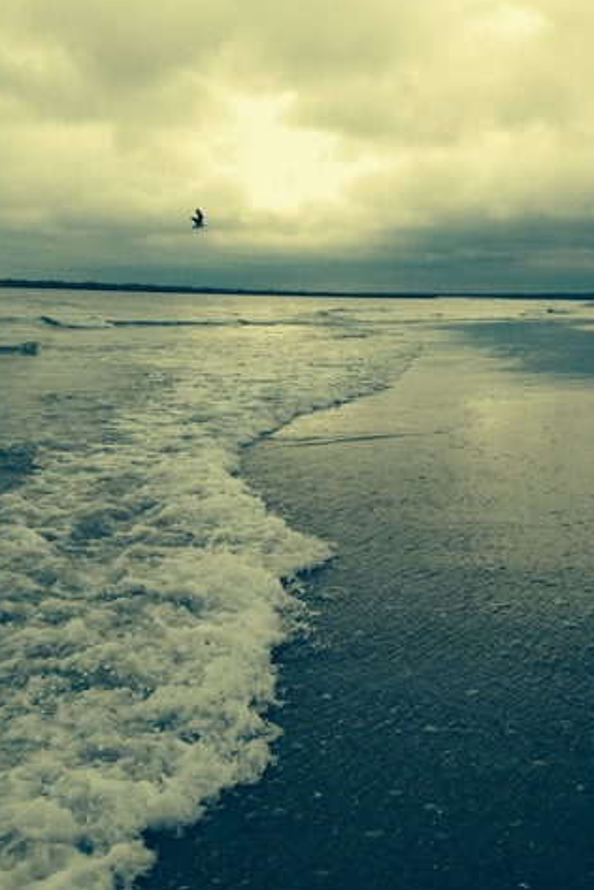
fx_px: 915
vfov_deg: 51.9
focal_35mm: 37
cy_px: 449
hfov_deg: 35.9
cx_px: 321
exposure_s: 1/1314
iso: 50
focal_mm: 4.28
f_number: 2.4
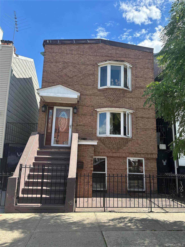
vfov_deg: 71.6
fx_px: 171
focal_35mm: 24
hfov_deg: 56.8
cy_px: 124
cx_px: 92
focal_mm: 6.86
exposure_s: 1/1949
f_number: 1.78
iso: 80
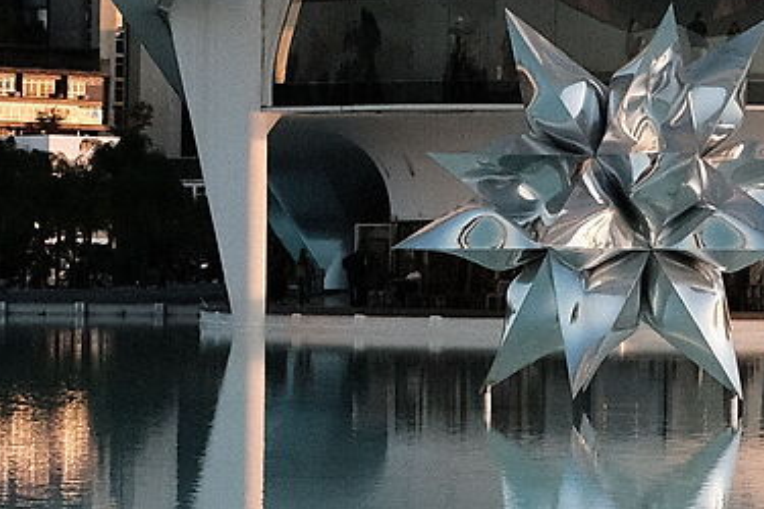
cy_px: 69
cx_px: 587
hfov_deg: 11.8
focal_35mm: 173
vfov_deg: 7.9
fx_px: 3671
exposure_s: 1/250
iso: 400
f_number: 5.6
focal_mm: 18
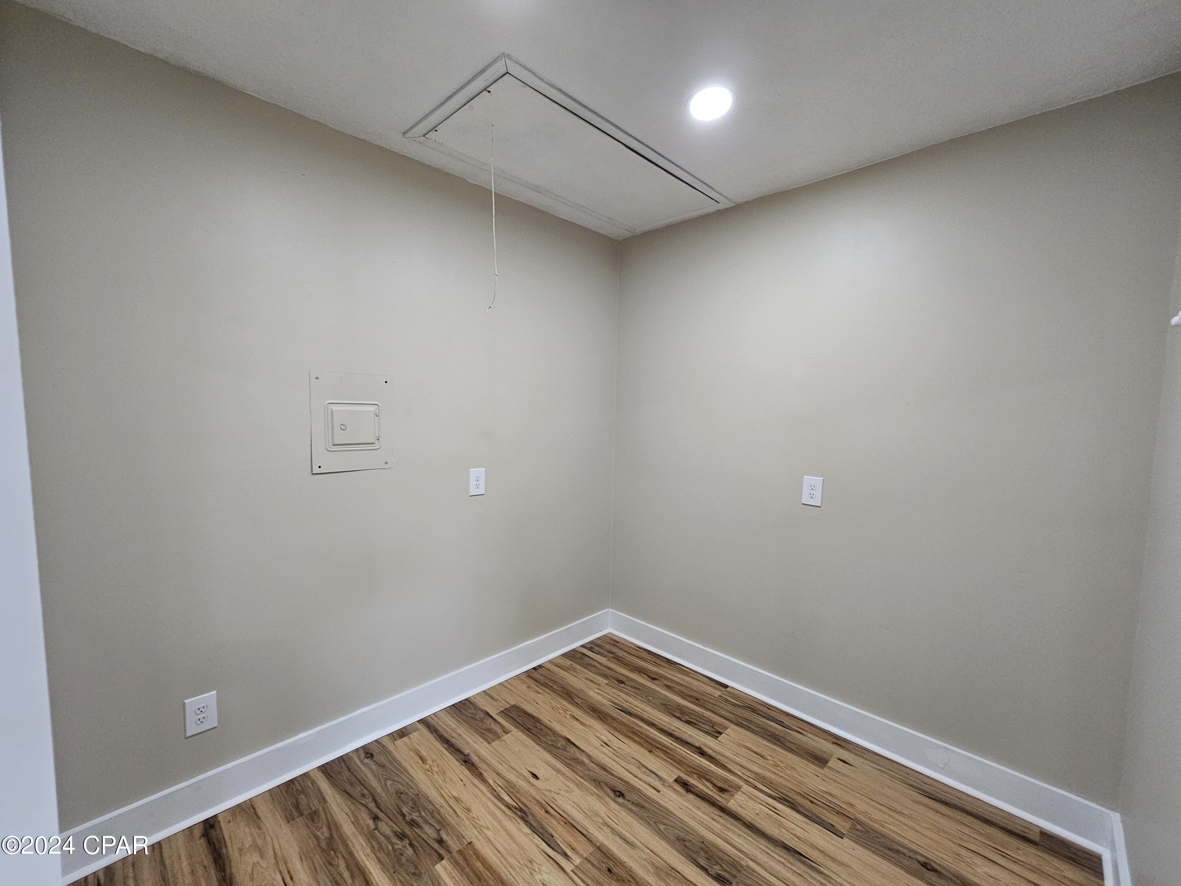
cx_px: 590
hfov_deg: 106.2
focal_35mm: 13
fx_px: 444
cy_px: 443
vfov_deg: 89.9
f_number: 2.2
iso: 250
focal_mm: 2.2
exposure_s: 1/60
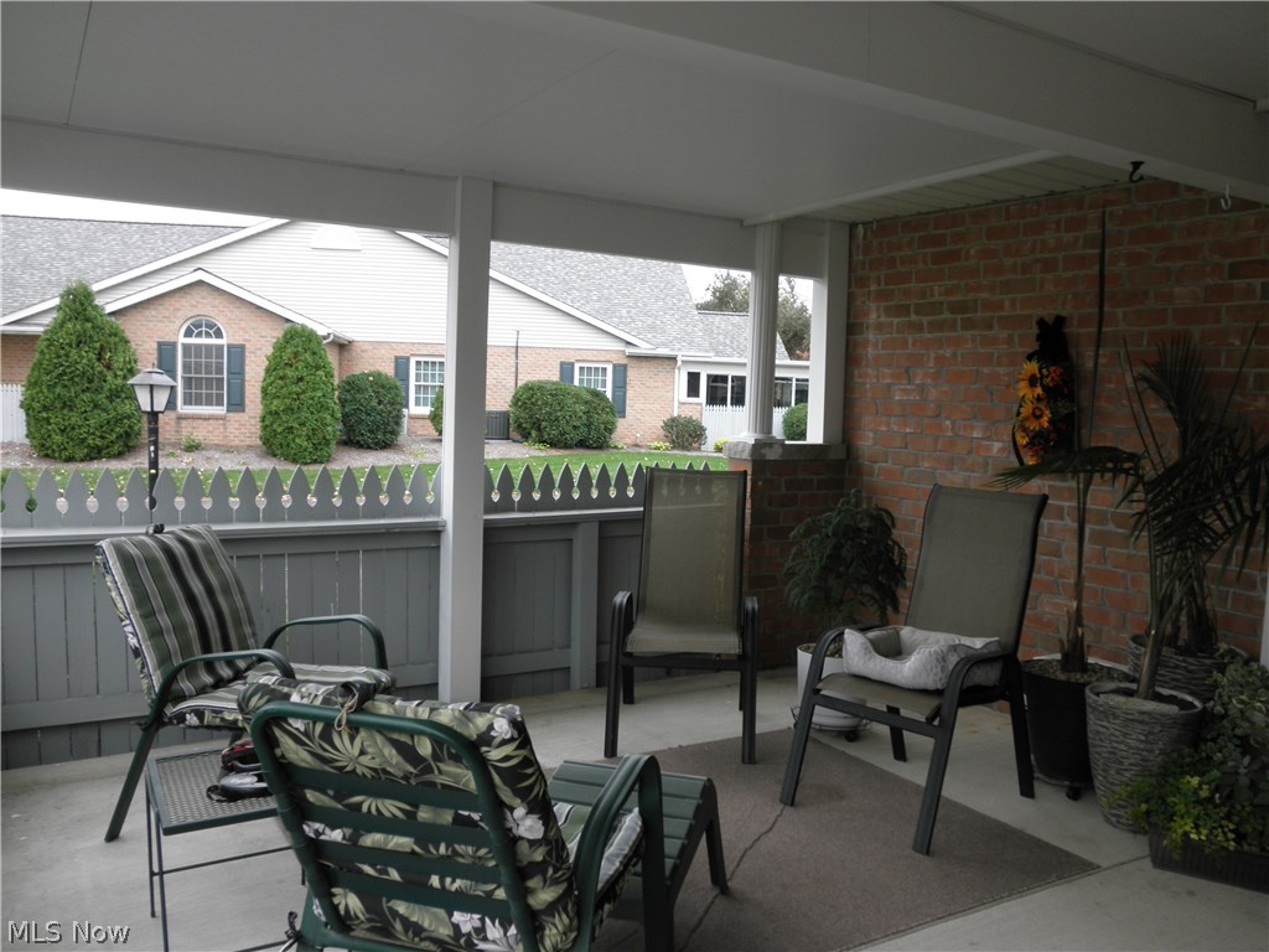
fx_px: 1026
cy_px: 476
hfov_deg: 63.4
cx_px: 634
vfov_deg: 49.7
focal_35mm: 28
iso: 64
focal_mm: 5
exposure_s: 1/50
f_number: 3
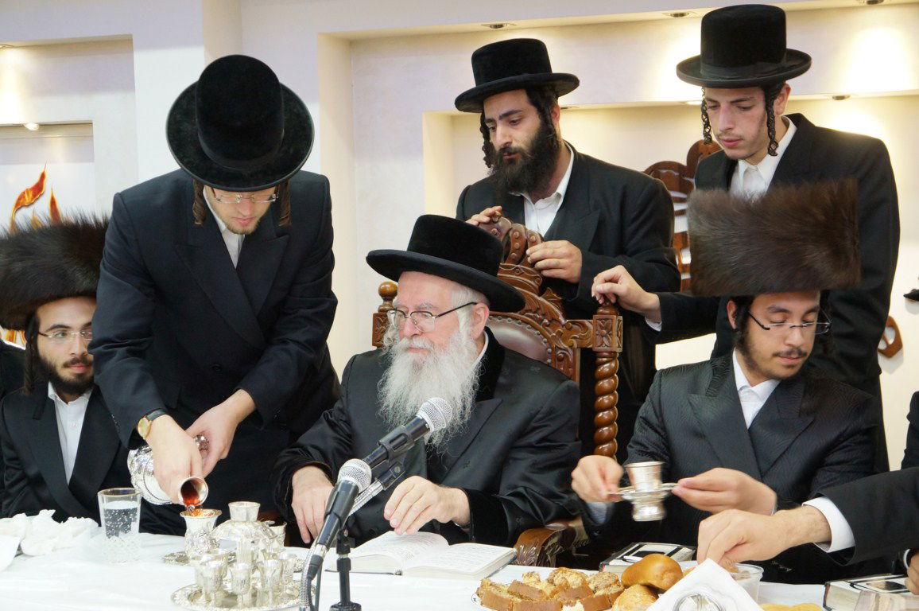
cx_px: 460
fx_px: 1492
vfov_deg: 23.1
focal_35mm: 58
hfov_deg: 34.2
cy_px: 306
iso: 1600
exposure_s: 1/60
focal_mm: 39
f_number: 4.5
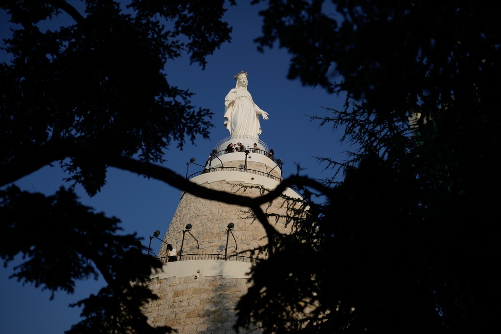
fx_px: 487
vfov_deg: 37.9
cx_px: 250
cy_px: 167
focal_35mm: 35
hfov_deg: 54.4
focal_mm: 35
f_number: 1.4
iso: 50
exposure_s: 1/6400
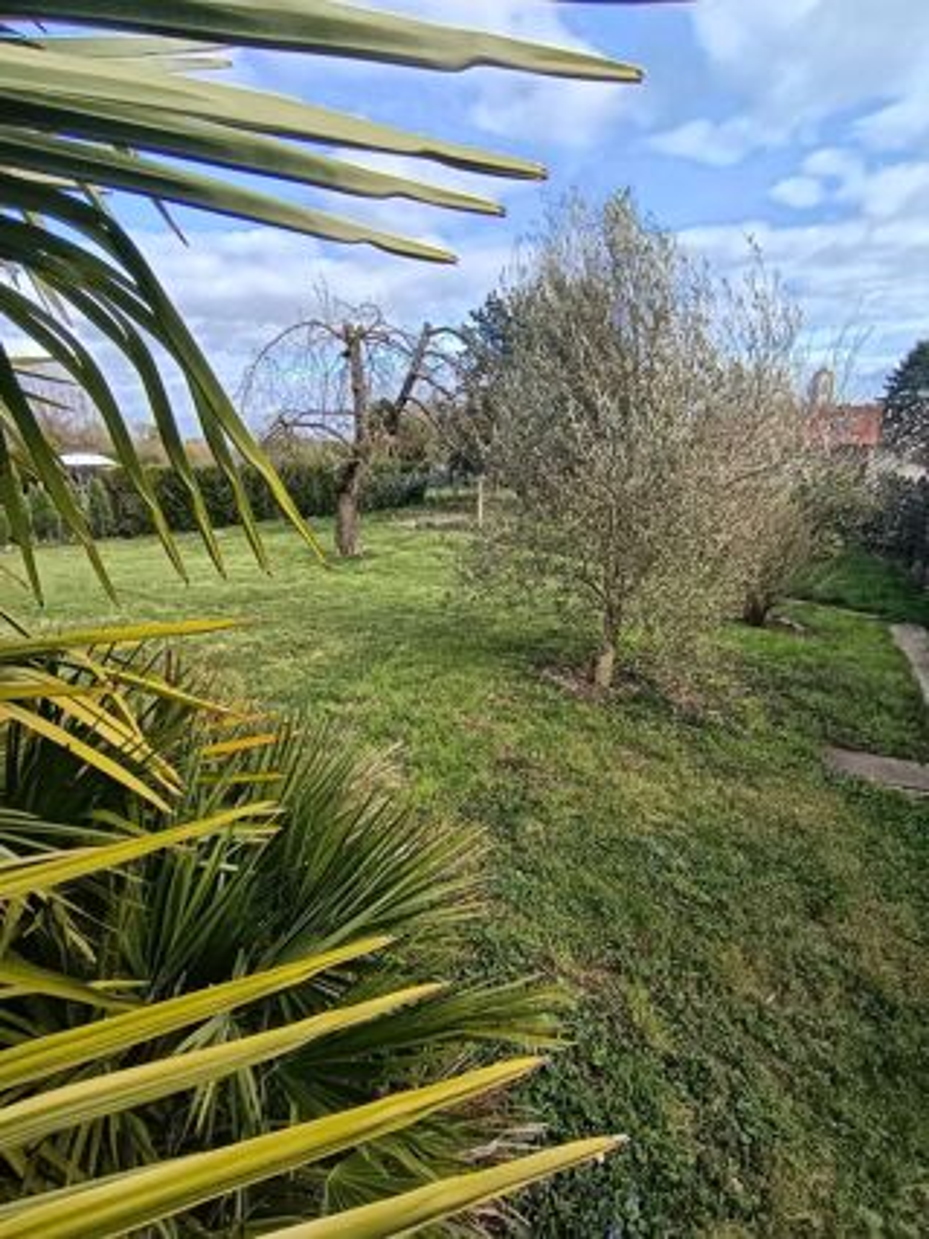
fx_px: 609
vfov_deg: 91.0
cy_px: 620
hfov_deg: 74.7
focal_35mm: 17
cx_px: 464
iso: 102
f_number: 2.2
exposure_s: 1/505
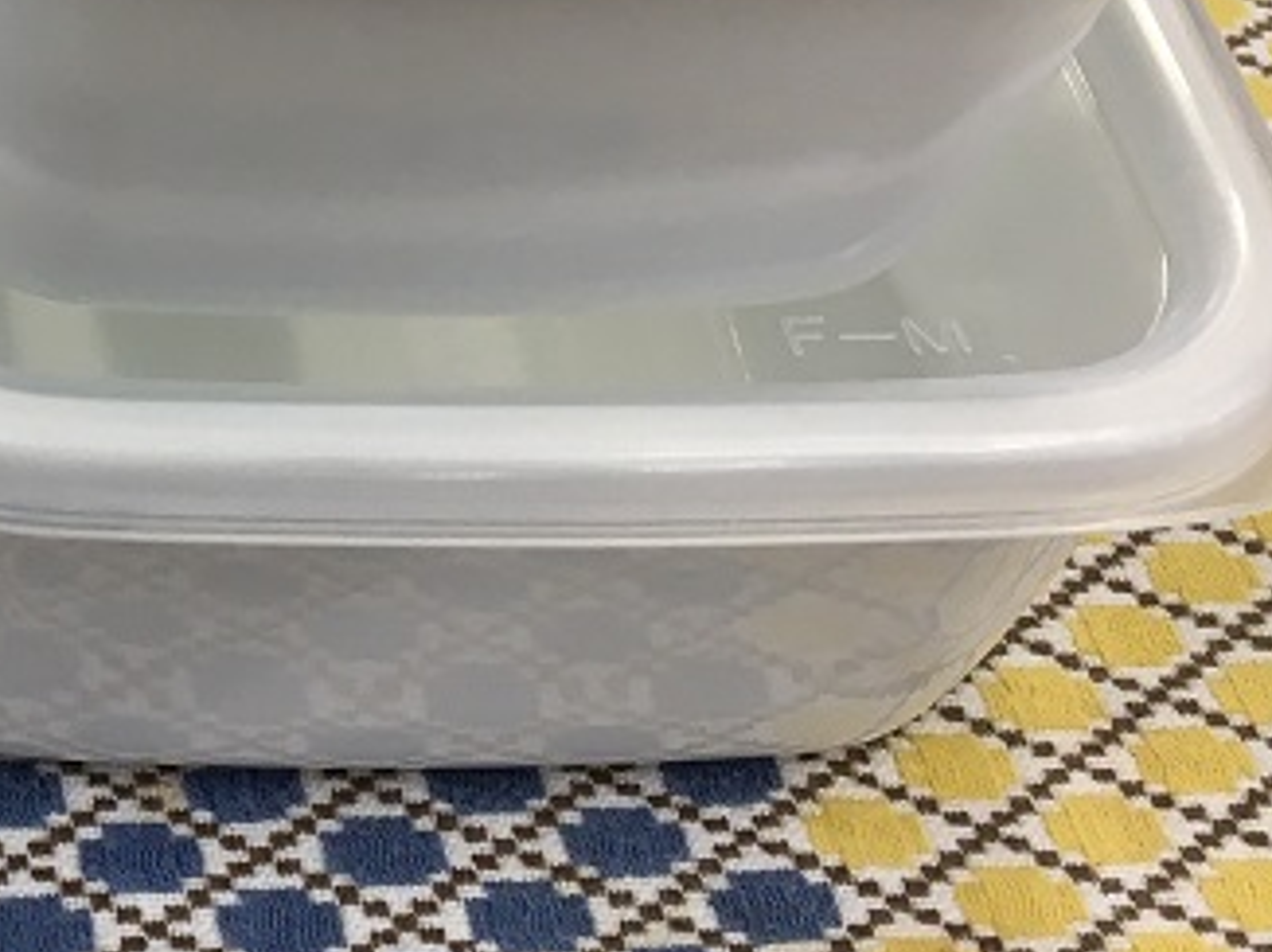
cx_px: -332
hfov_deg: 20.3
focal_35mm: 89
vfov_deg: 16.3
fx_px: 3268
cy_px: 31
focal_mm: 4.15
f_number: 2.2
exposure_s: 1/40
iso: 25
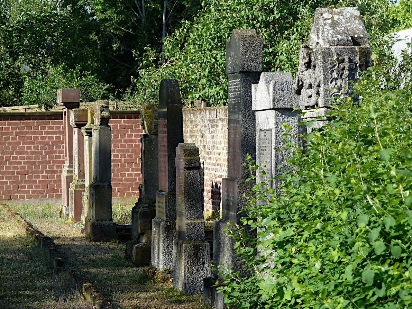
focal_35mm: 129
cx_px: 207
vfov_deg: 11.5
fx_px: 1535
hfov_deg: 15.3
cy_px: 154
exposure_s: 1/200
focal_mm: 21
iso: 80
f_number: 4.4
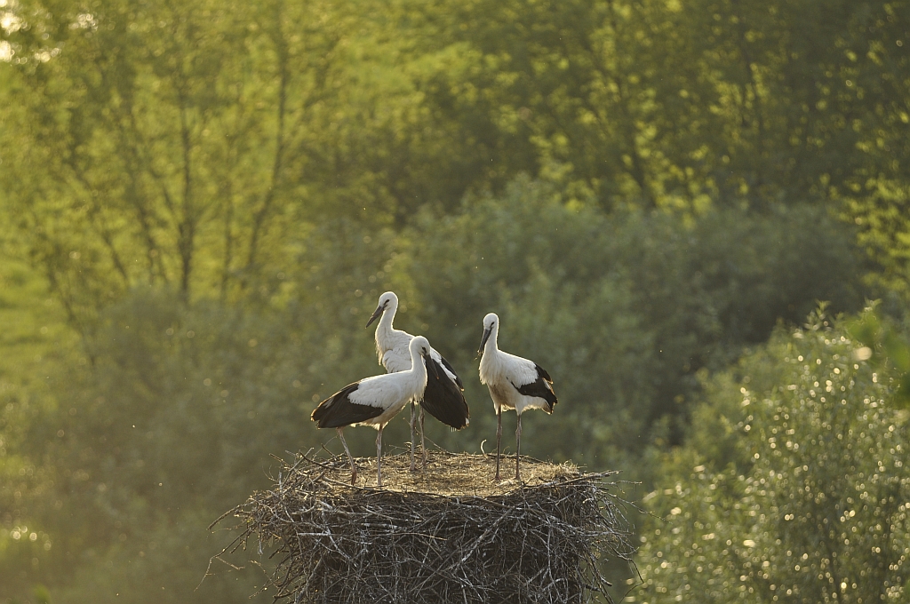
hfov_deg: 3.8
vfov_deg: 2.5
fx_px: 13633
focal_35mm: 540
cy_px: 302
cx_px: 455
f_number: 5.3
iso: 200
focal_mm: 360
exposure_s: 1/320
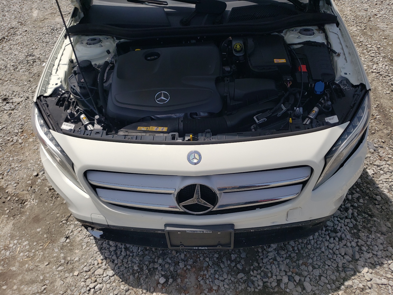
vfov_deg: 53.1
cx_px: 196
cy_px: 148
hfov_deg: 67.3
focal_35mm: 26
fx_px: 295
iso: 50
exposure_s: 1/5000
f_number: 1.5
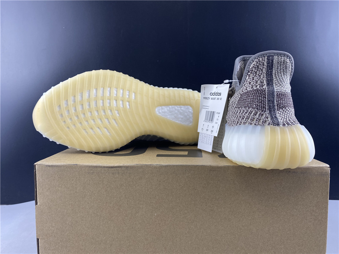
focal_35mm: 26
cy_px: 127
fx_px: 255
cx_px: 170
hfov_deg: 67.3
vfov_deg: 53.1
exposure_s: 1/100
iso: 64
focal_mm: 4.25
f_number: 1.8
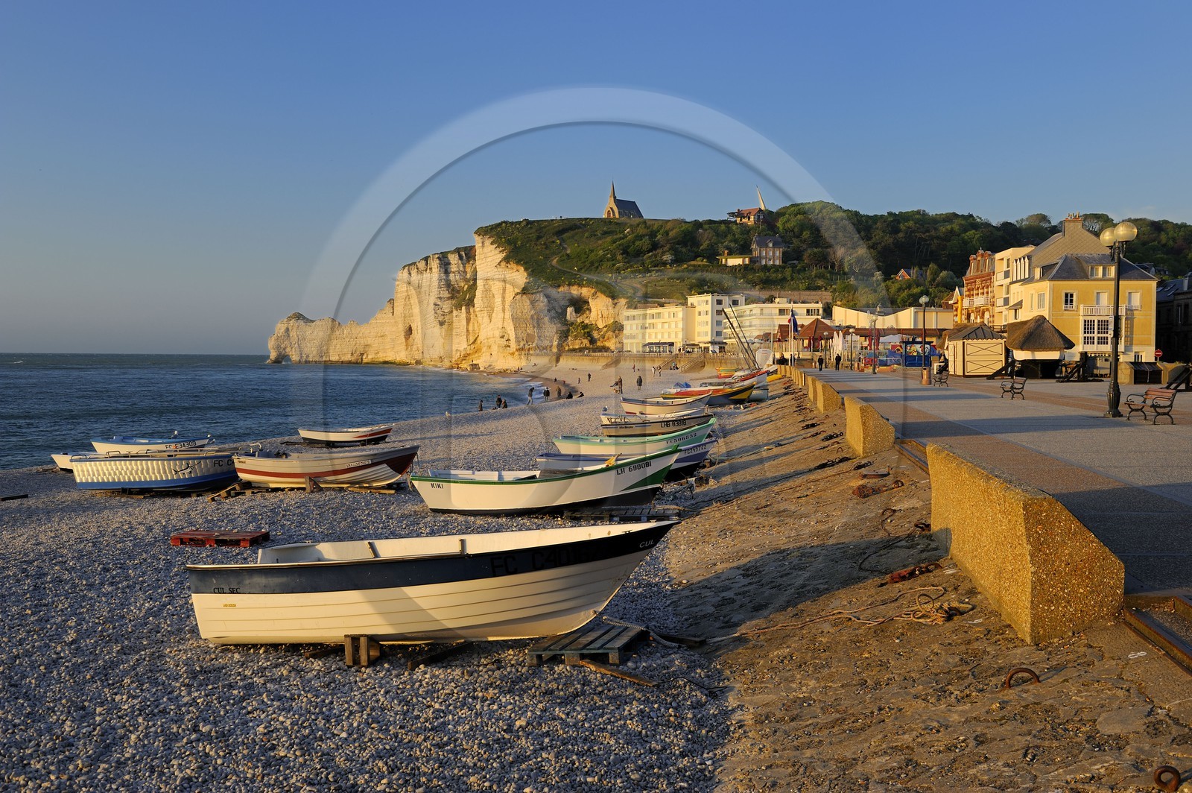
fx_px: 1257
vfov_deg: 35.0
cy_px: 396
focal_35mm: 38
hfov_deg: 50.7
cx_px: 596
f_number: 8
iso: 200
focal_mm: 38
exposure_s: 1/160
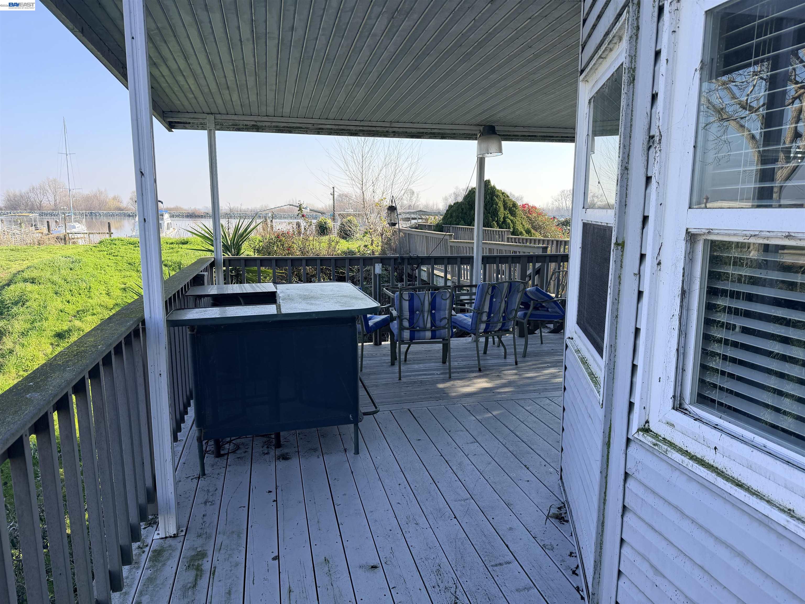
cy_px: 302
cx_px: 402
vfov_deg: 56.8
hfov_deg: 71.6
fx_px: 558
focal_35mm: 24
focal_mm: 6.76
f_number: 1.78
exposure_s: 1/2053
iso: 100
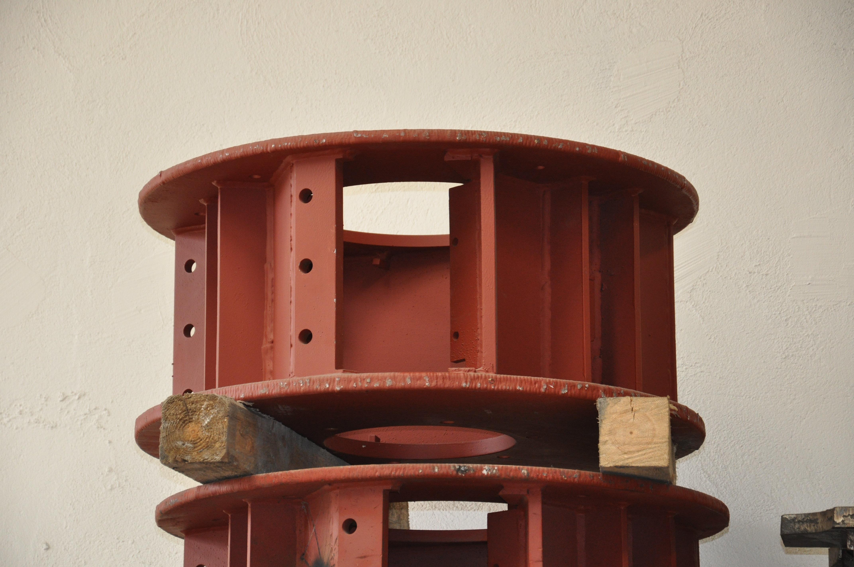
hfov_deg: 15.2
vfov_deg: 10.1
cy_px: 284
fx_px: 3199
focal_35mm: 135
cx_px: 427
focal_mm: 90
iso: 800
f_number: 5.6
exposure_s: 1/80
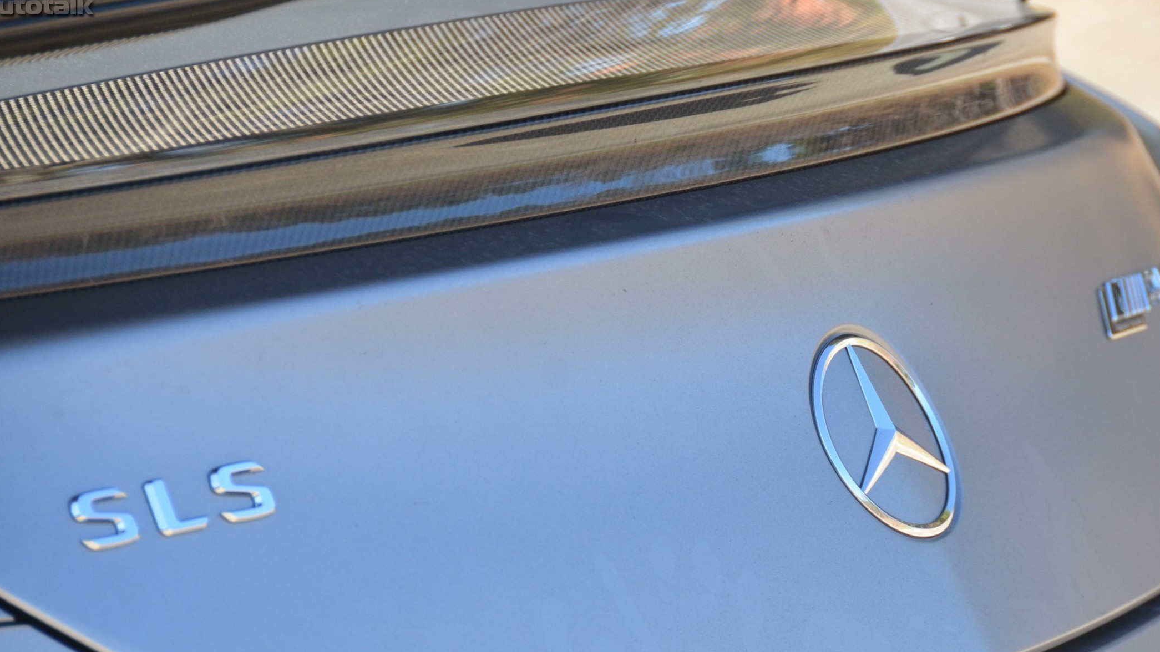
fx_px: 11534
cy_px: 452
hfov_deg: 5.8
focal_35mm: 375
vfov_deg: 3.2
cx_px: 663
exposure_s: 1/500
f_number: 5.6
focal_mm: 200
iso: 800
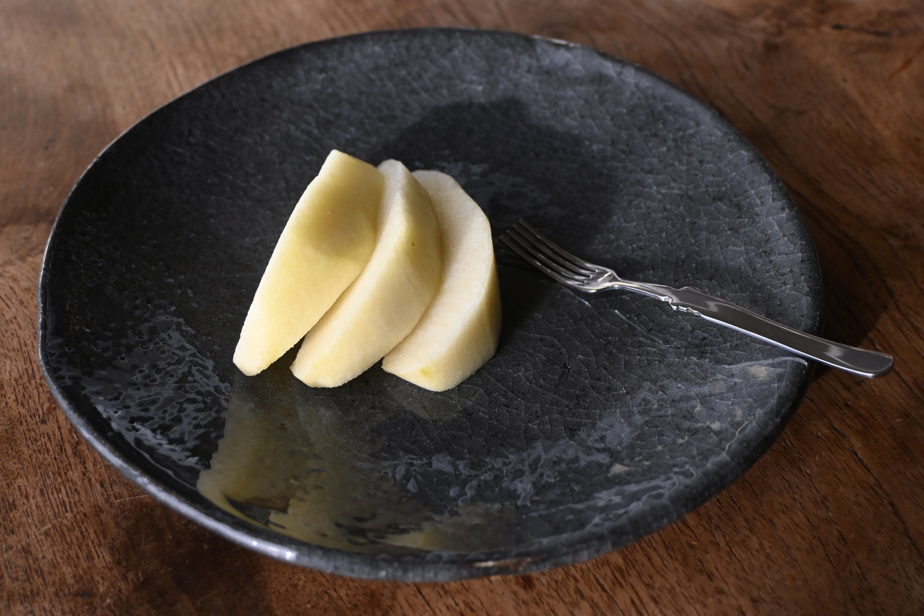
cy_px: 308
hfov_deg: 45.0
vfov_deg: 30.8
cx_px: 462
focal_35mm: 44
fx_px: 1116
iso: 200
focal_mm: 29
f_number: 4.8
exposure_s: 1/250
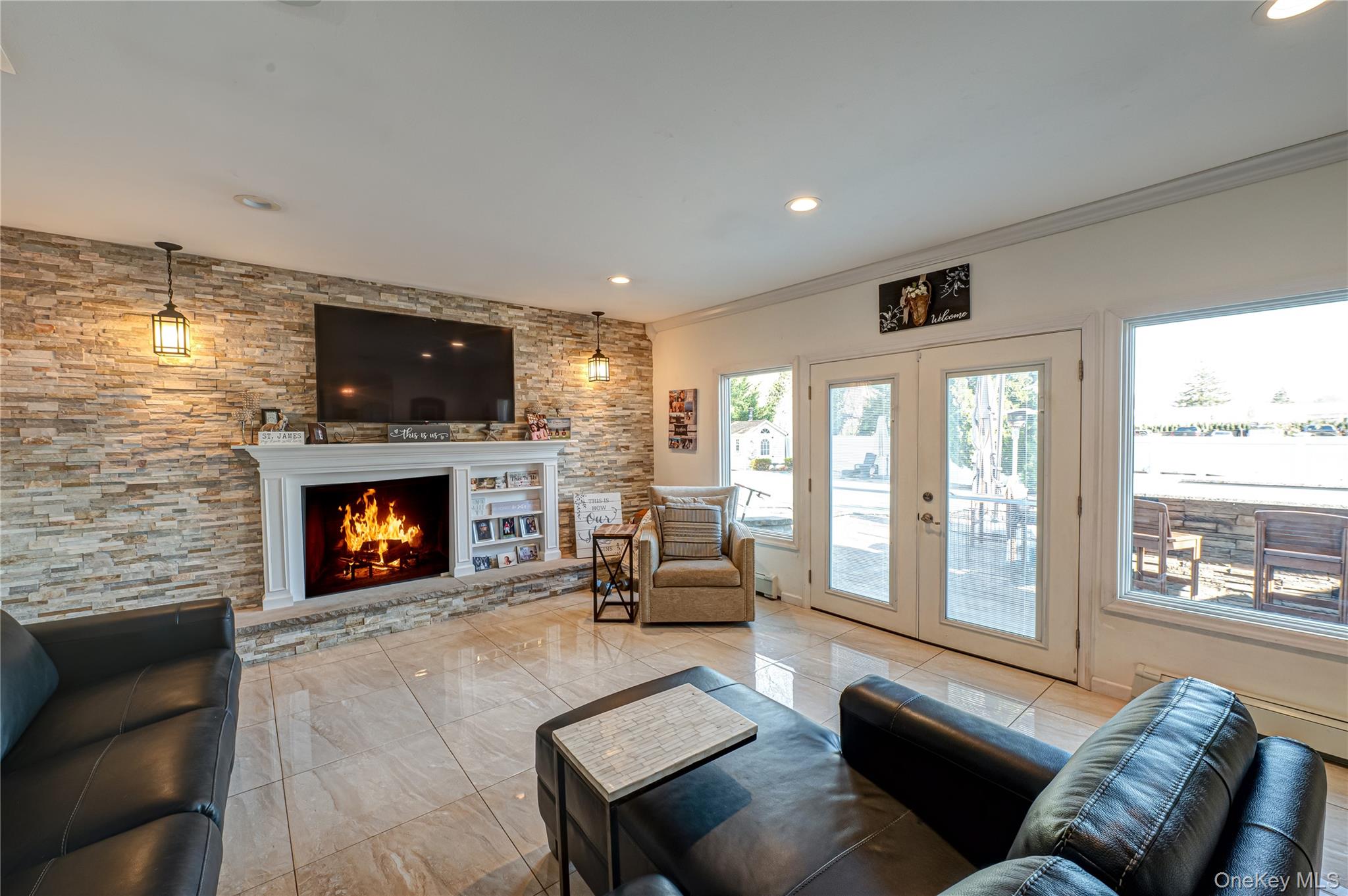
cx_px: 674
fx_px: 524
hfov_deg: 104.3
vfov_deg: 81.1
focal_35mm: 14
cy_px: 448
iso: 400
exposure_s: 1/15
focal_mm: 14
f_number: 9
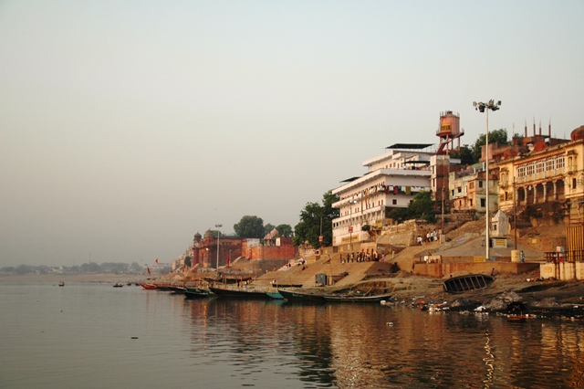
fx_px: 778
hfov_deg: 41.1
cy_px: 194
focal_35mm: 48
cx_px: 292
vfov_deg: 28.0
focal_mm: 32
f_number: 4.2
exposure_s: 1/400
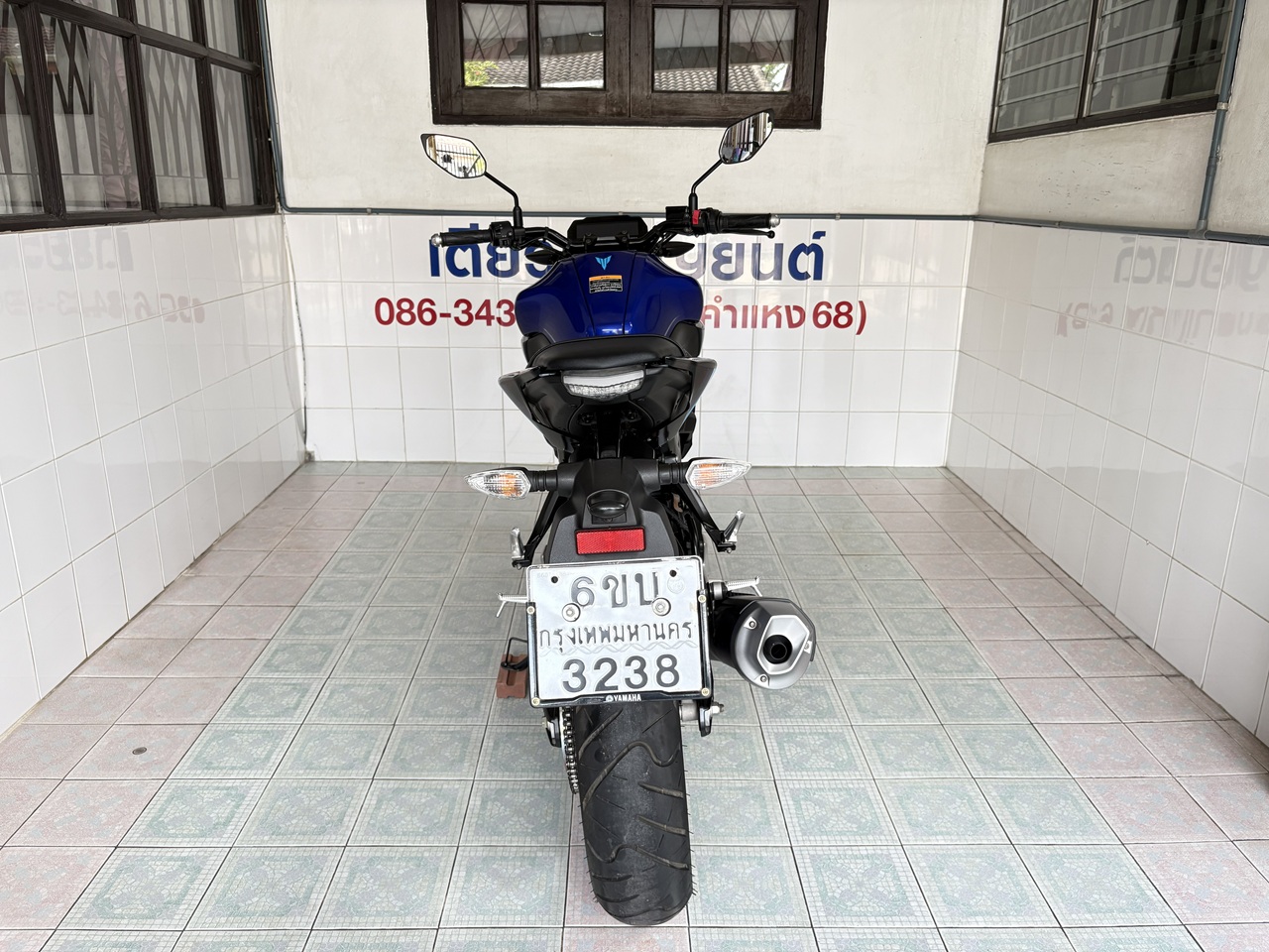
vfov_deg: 53.1
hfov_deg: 67.3
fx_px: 953
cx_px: 634
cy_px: 476
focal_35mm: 26
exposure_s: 1/122
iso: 100
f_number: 1.6
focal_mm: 5.96
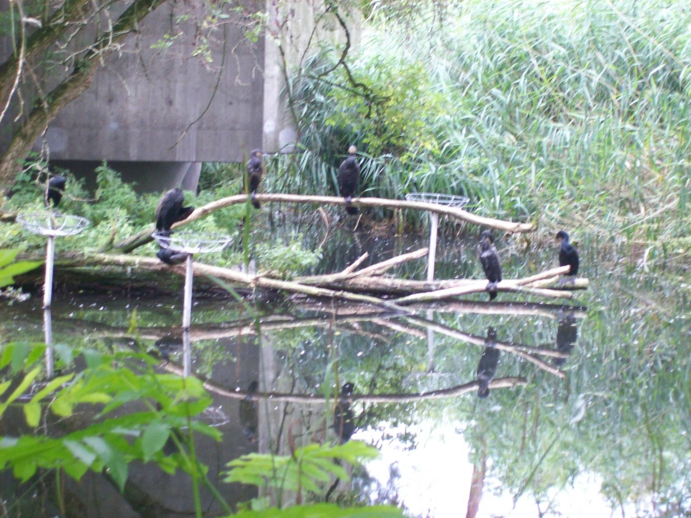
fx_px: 2156
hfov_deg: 18.2
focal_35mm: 108
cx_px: 346
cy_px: 259
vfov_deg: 13.7
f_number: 4.8
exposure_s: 1/26.4
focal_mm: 18
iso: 160
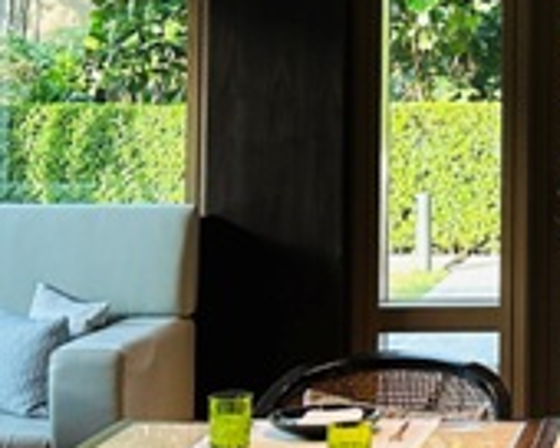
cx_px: 712
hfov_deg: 16.6
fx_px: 1823
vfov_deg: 13.8
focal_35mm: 110
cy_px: -3
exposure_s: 1/64
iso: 250
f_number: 1.78
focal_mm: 6.86
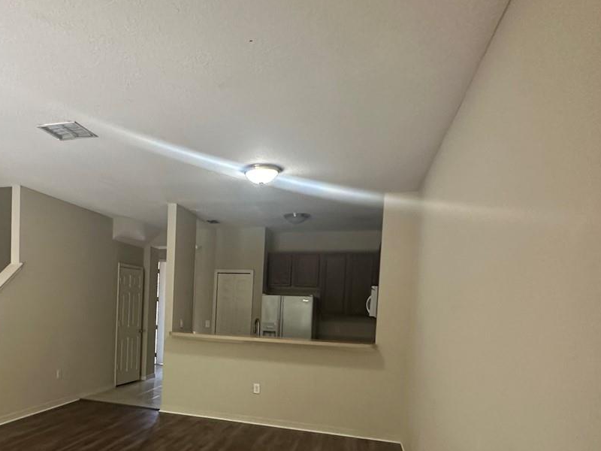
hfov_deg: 60.4
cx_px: 160
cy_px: 326
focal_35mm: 28
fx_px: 486
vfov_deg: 48.2
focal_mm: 2.22
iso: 400
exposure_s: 1/60
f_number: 2.2
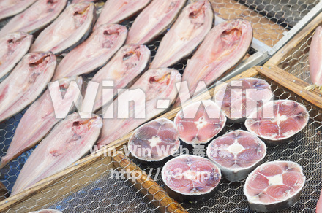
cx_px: 161
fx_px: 737
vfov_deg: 16.5
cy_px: 106
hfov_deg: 24.7
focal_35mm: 82
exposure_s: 1/125
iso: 1600
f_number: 5.6
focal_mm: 55
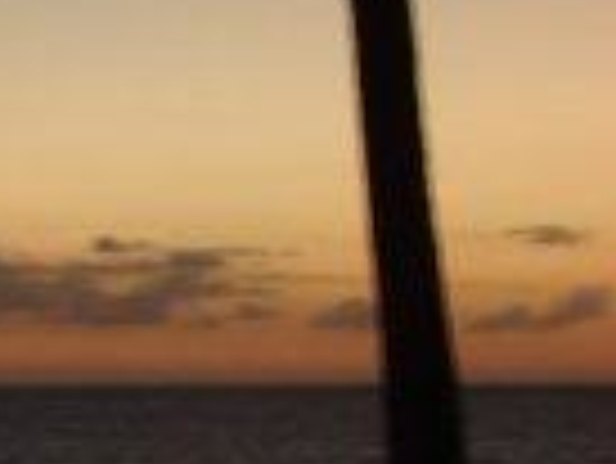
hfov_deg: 9.4
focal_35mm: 204
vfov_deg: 7.3
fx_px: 3633
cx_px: -382
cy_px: 297
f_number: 3.5
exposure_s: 1/4
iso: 100
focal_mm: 10.2
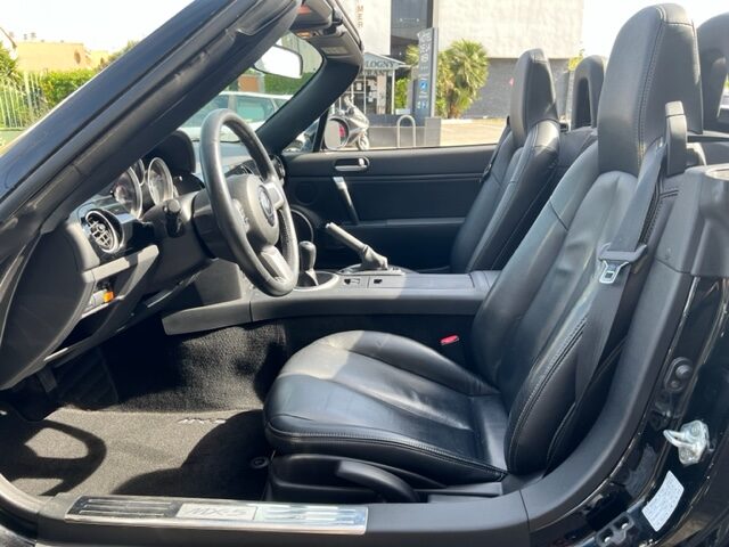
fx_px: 548
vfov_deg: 53.1
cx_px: 364
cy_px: 274
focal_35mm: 26
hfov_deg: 67.3
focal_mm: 5.7
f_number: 1.5
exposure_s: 1/287
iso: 50
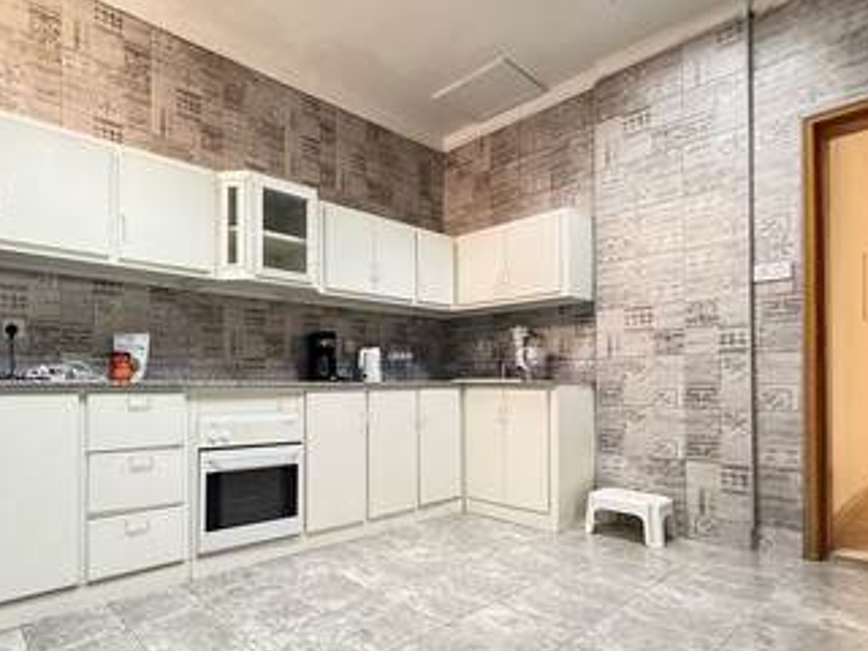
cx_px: 289
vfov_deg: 65.6
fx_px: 502
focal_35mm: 20
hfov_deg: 79.1
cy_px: 378
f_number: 2.2
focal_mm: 2.22
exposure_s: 1/50
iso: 640
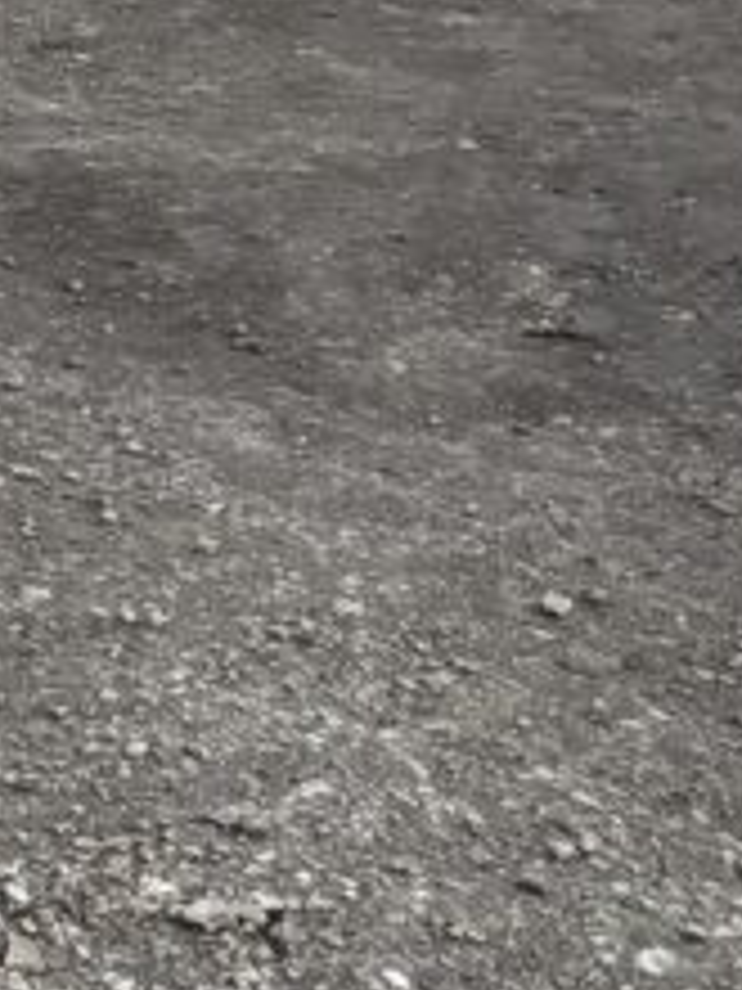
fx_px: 3458
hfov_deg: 11.0
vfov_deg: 15.7
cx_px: -778
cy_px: -171
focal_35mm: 121
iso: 500
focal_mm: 5.96
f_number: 1.6
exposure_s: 1/60
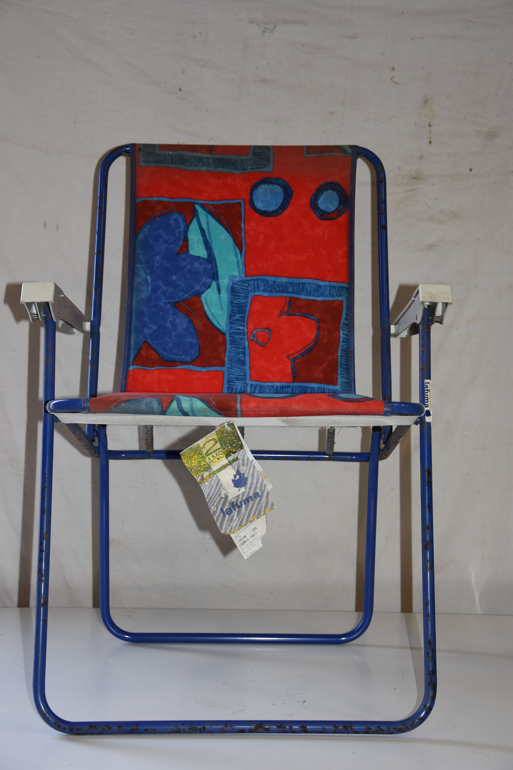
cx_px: 256
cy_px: 385
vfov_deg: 35.1
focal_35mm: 57
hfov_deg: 23.8
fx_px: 1218
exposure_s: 1/60
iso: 400
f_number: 4.5
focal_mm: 38
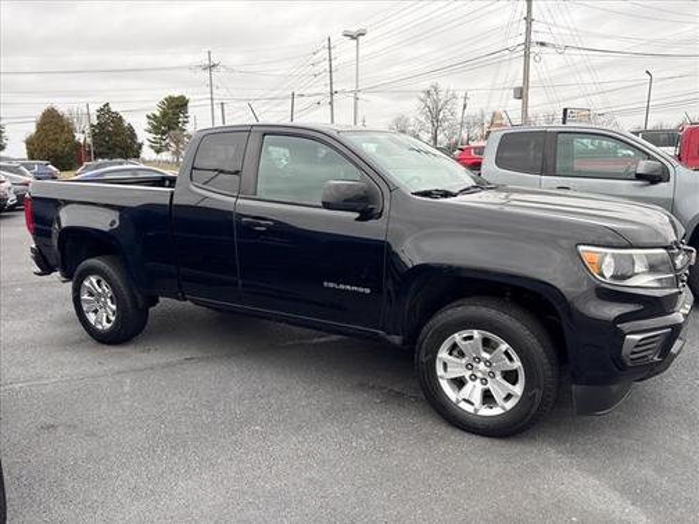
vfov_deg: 53.1
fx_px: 525
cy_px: 262
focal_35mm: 26
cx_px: 350
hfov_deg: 67.3
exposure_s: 1/482
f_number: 1.6
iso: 50
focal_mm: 5.96
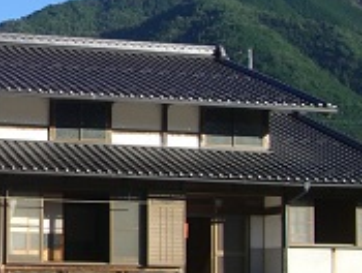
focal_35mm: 130
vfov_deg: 11.4
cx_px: -81
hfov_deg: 14.6
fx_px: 1362
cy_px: 116
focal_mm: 7.9
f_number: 5.6
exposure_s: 1/200
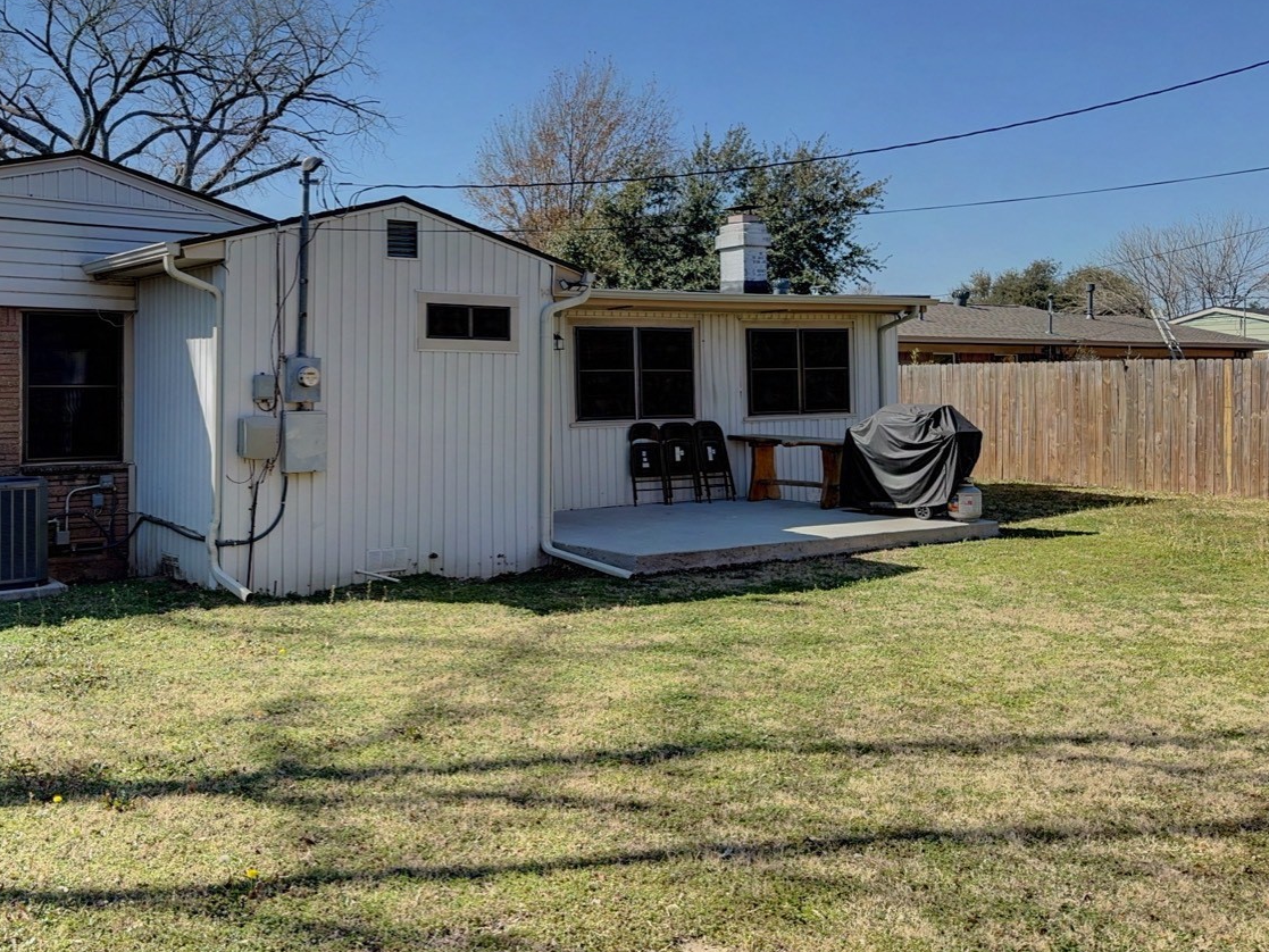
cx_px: 398
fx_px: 1210
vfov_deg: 42.7
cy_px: 367
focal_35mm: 33
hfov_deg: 54.0
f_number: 1.78
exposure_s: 1/3096
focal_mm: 6.76
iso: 80
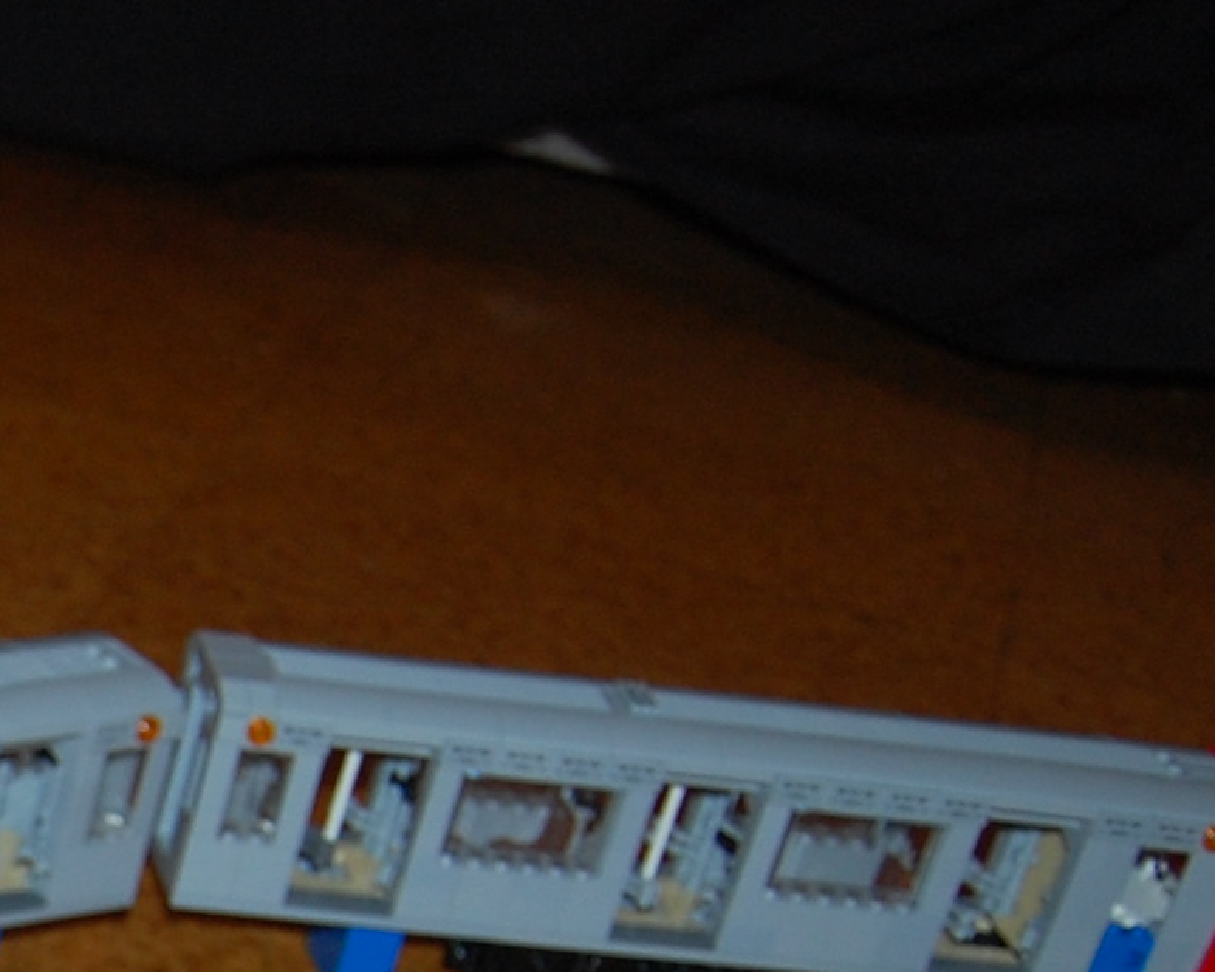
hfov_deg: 17.3
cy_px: 1127
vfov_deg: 15.4
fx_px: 3488
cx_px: -744
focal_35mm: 97
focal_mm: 18
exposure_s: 1/60
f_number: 3.5
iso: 400
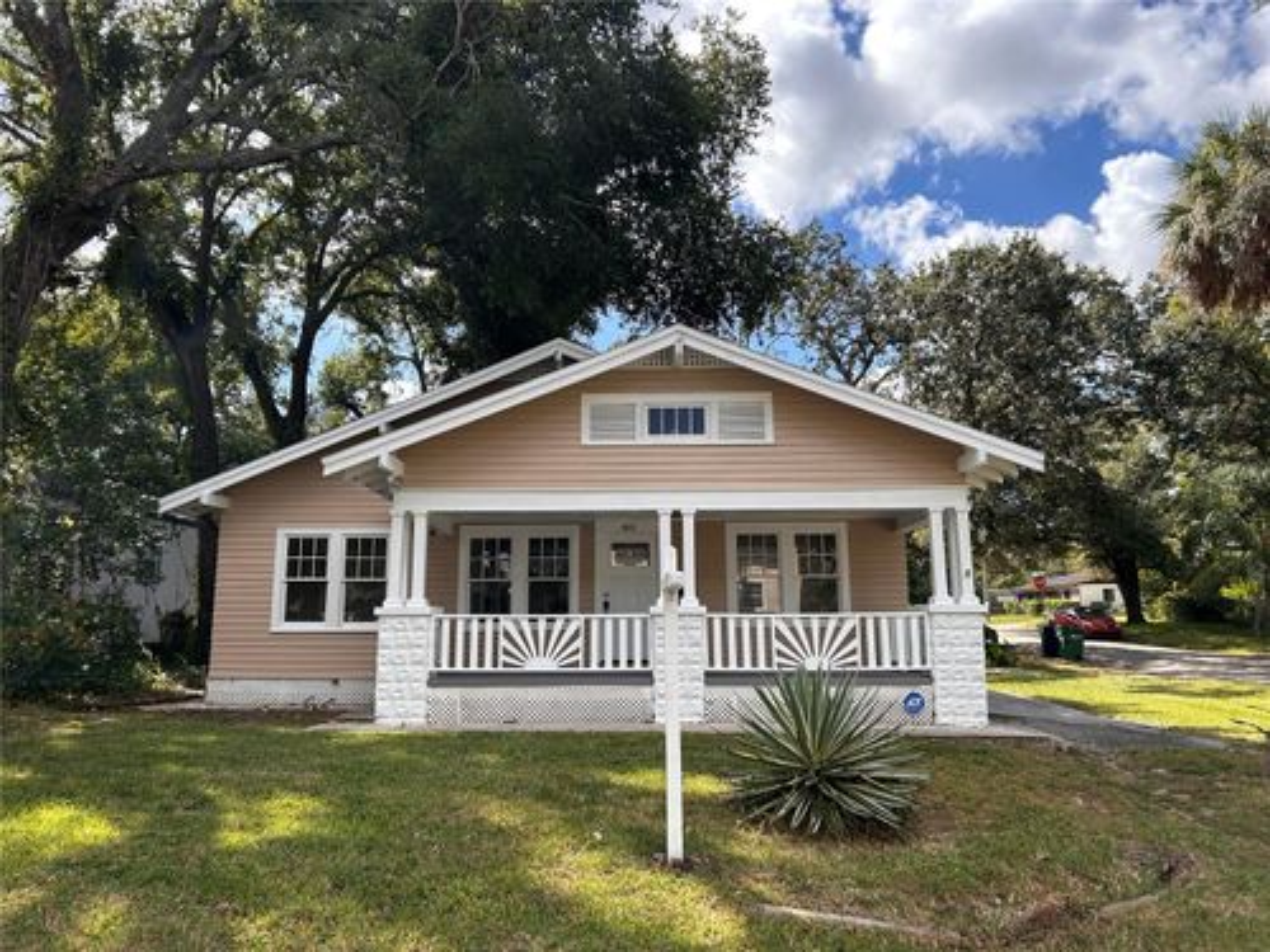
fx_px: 954
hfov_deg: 67.3
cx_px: 635
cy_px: 476
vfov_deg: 53.1
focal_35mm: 26
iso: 50
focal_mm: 5.7
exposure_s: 1/1645
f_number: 1.5
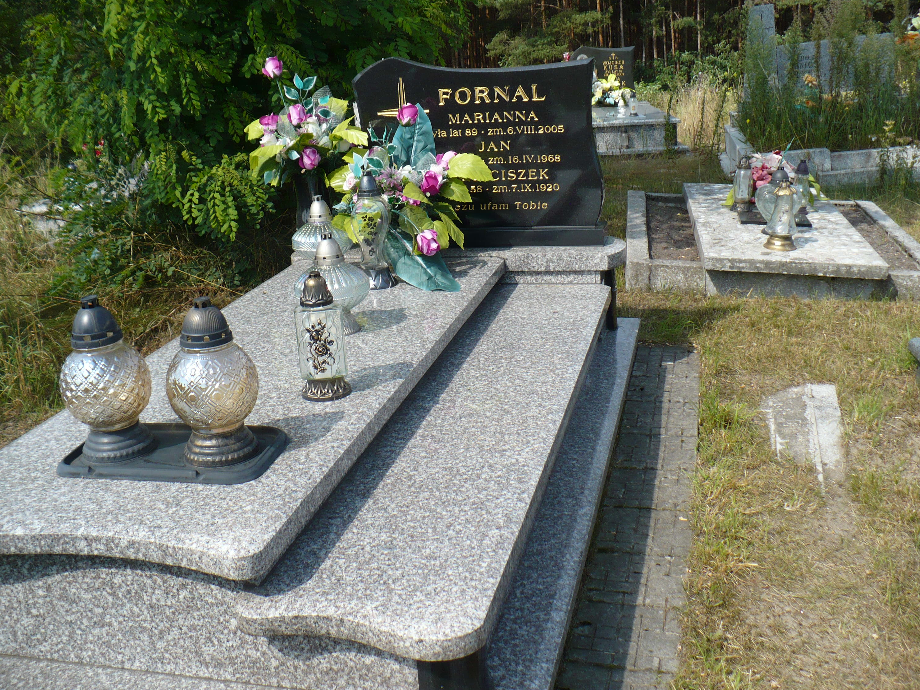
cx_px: 454
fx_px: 1010
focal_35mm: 38
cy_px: 346
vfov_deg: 37.7
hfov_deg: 49.0
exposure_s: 1/1000
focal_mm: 6.1
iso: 100
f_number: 2.8
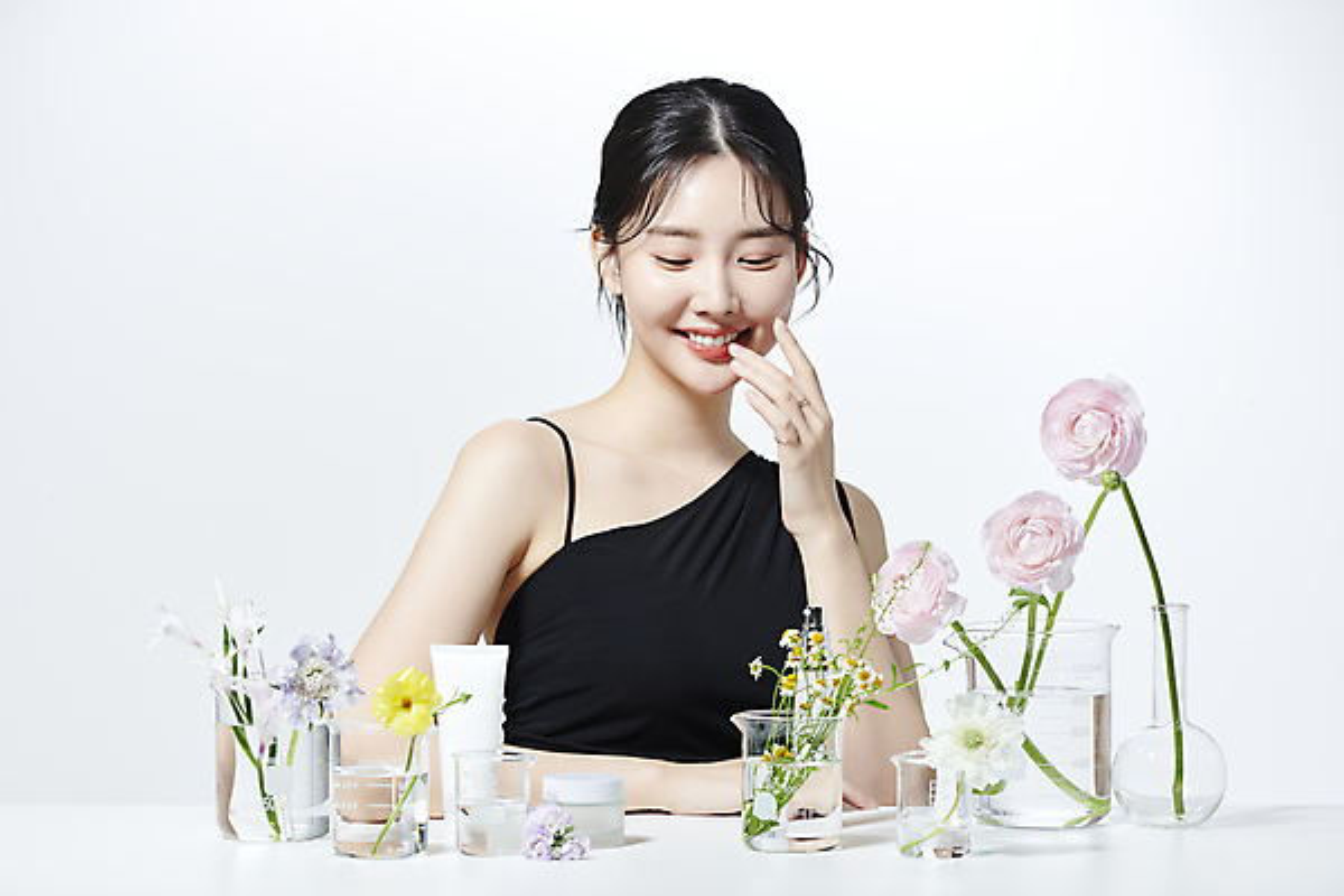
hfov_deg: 19.5
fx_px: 3920
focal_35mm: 105
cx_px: 672
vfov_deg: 13.0
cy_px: 448
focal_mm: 105
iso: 64
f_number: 13
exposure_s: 1/125
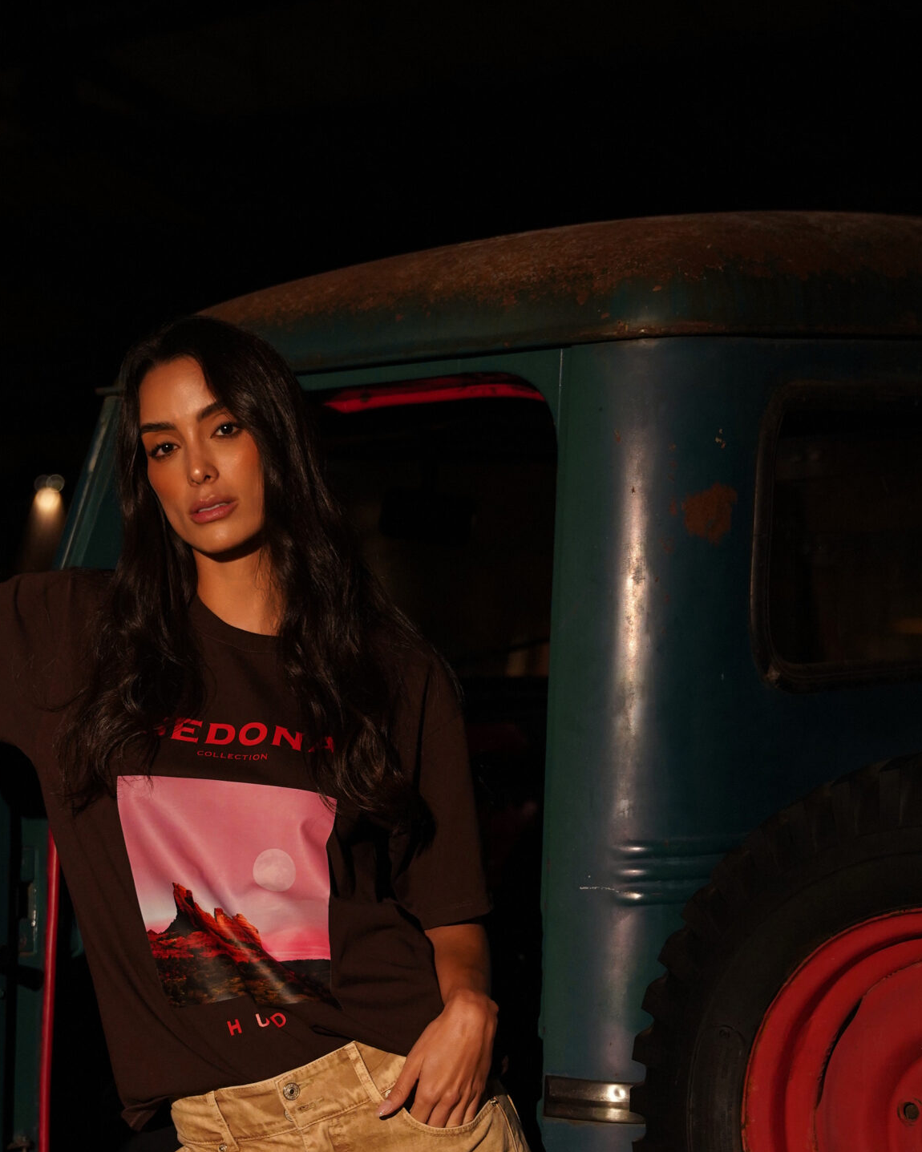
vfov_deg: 16.4
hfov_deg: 13.1
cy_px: 819
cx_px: 243
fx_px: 3990
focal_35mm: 117
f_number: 2.8
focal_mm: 70
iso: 1250
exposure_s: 1/160
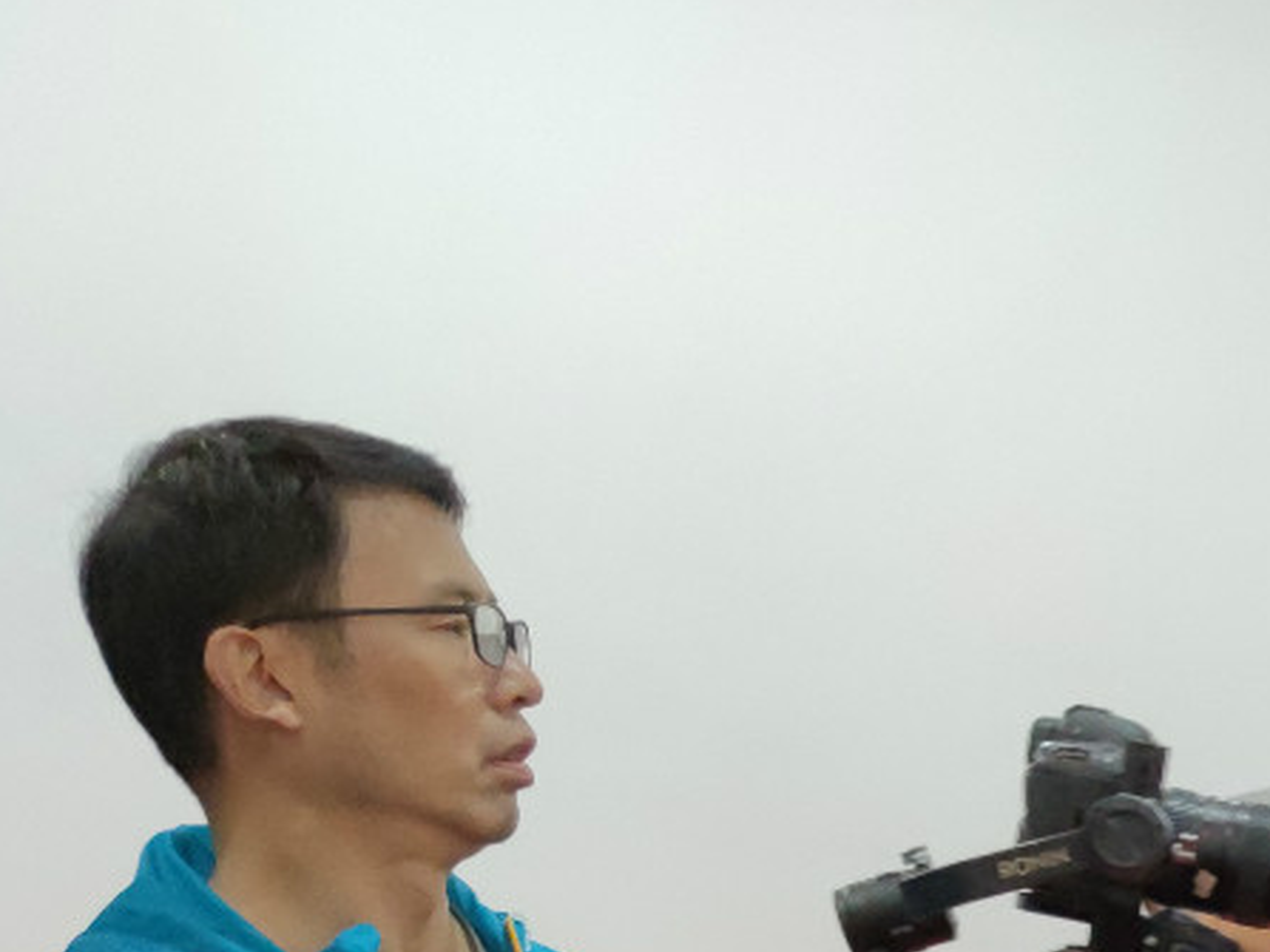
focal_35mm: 86
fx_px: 3154
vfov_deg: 15.9
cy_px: 1370
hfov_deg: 19.8
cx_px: 1881
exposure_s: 1/50
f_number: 1.69
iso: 409
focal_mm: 6.72
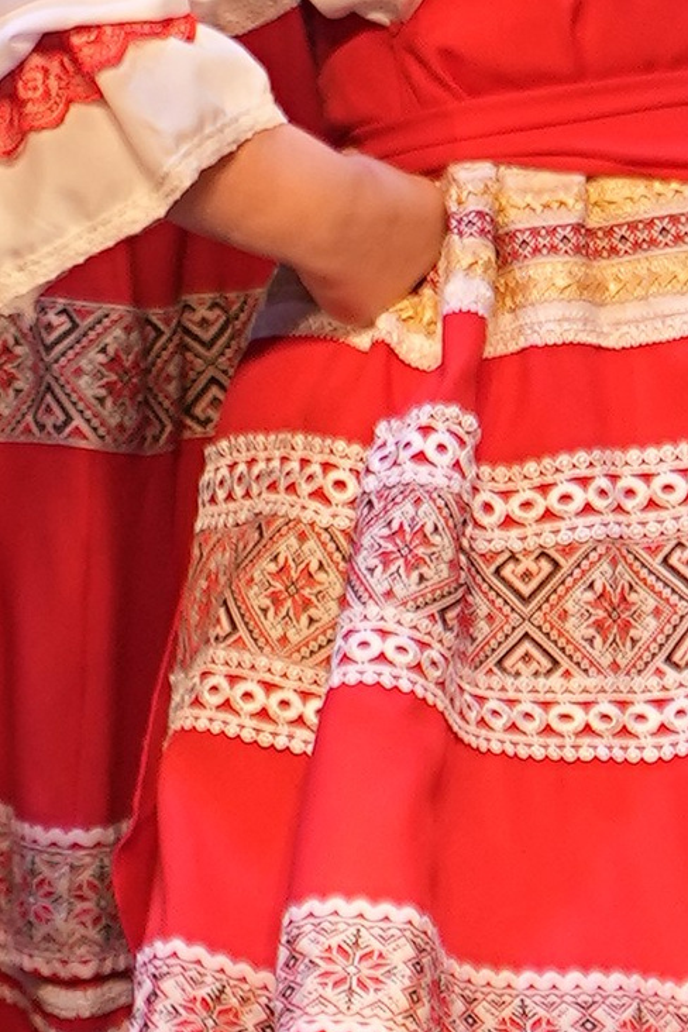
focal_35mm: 1374
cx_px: 744
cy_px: -45
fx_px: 39385
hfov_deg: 1.0
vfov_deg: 1.5
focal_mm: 175
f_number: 2.8
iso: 640
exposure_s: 1/400
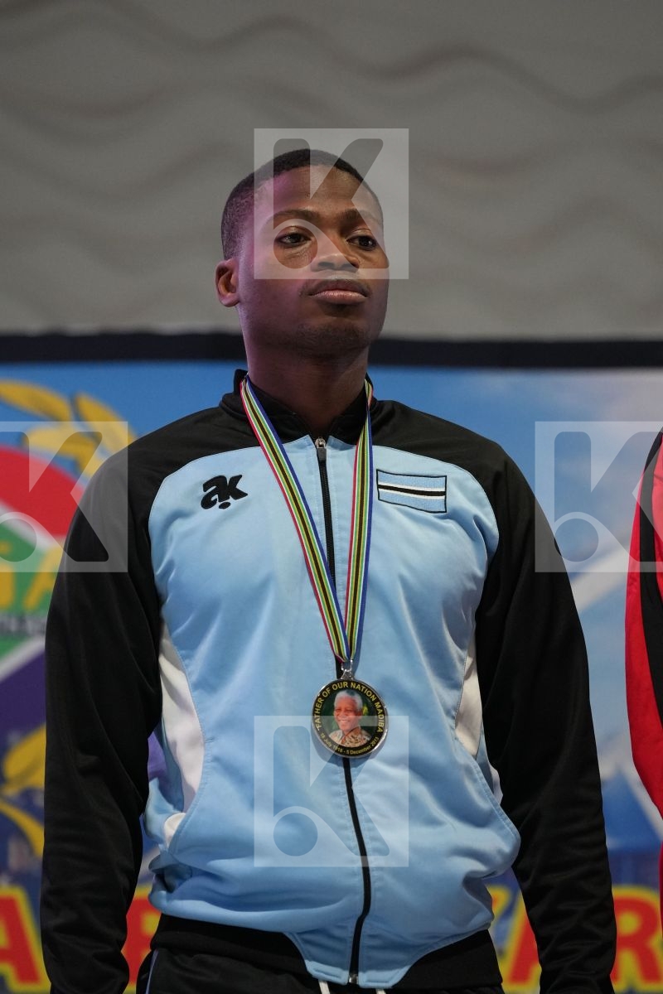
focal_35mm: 273
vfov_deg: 7.5
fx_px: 7541
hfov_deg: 5.0
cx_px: 332
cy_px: 497
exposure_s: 1/250
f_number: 2.8
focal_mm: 182
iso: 2500
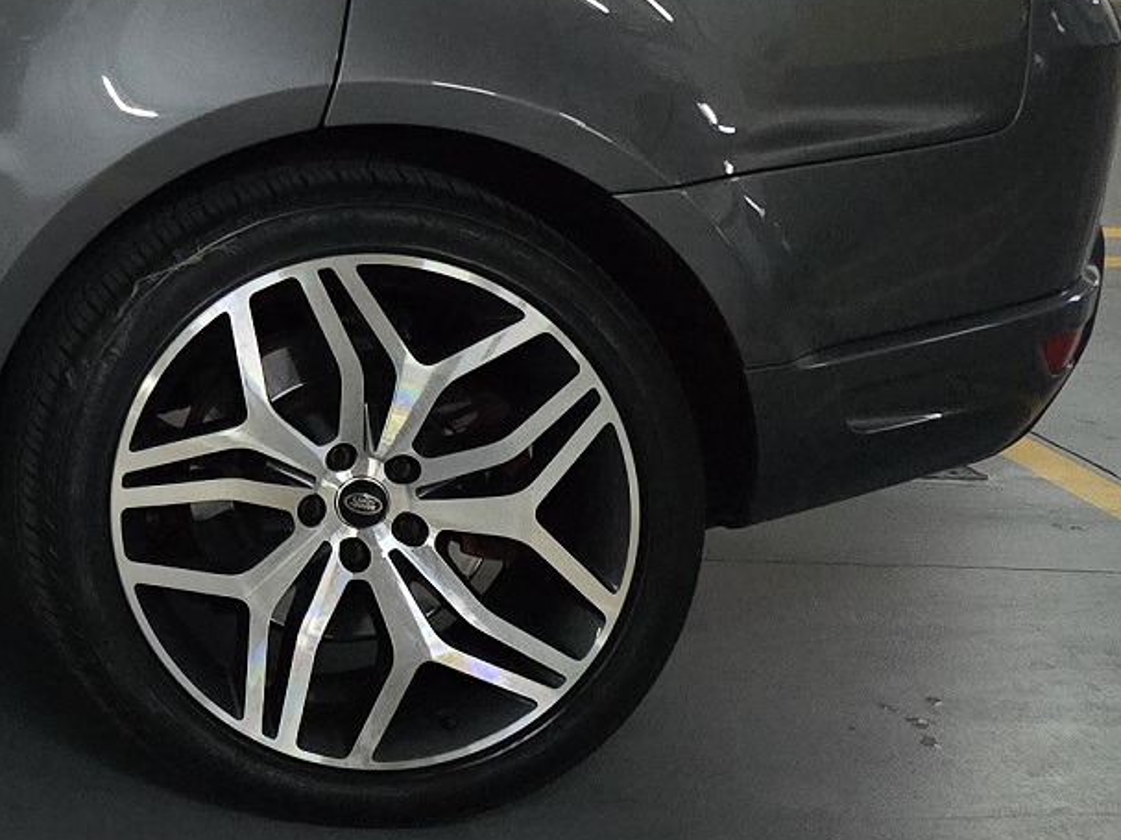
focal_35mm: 91
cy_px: -223
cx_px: -711
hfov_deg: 18.3
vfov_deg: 15.5
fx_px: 2946
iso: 1600
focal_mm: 6.3
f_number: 1.7
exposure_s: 1/60
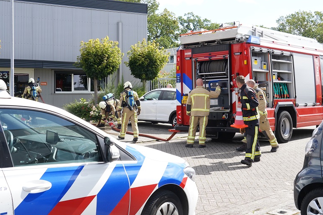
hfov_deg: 41.9
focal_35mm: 47
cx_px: 162
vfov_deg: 28.6
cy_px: 89
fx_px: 421
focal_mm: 36
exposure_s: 1/320
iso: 500
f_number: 9
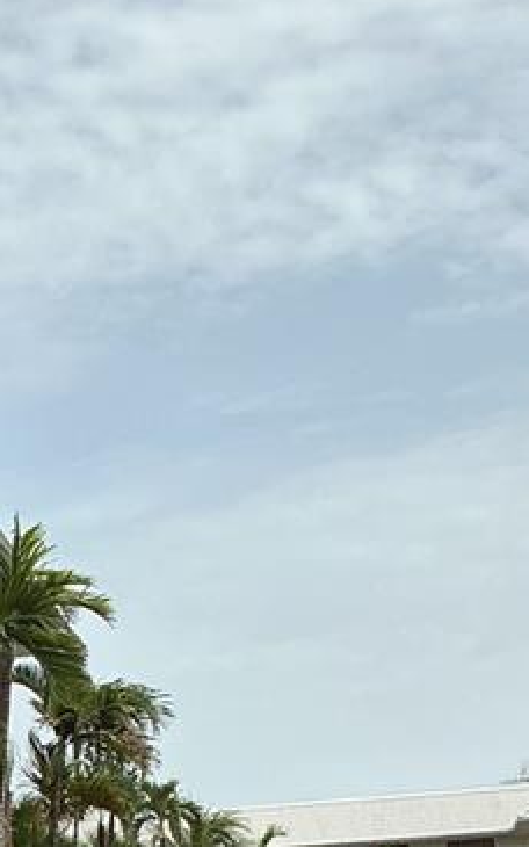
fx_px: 2331
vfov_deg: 20.0
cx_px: -406
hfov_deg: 12.0
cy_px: 819
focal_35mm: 101
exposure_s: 1/1730
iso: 25
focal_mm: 3
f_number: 1.8
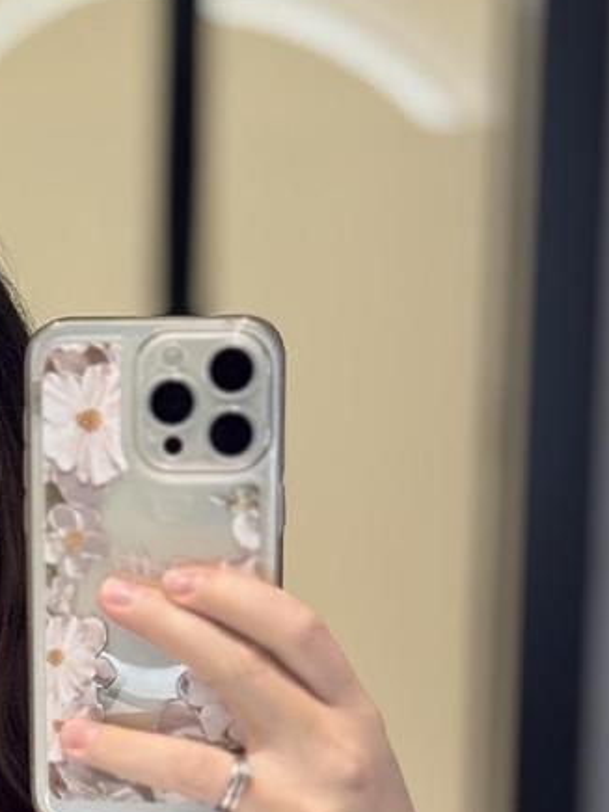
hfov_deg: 10.4
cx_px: -117
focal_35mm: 141
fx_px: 3307
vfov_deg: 13.7
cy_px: 927
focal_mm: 6.76
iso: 160
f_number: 1.78
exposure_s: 1/50
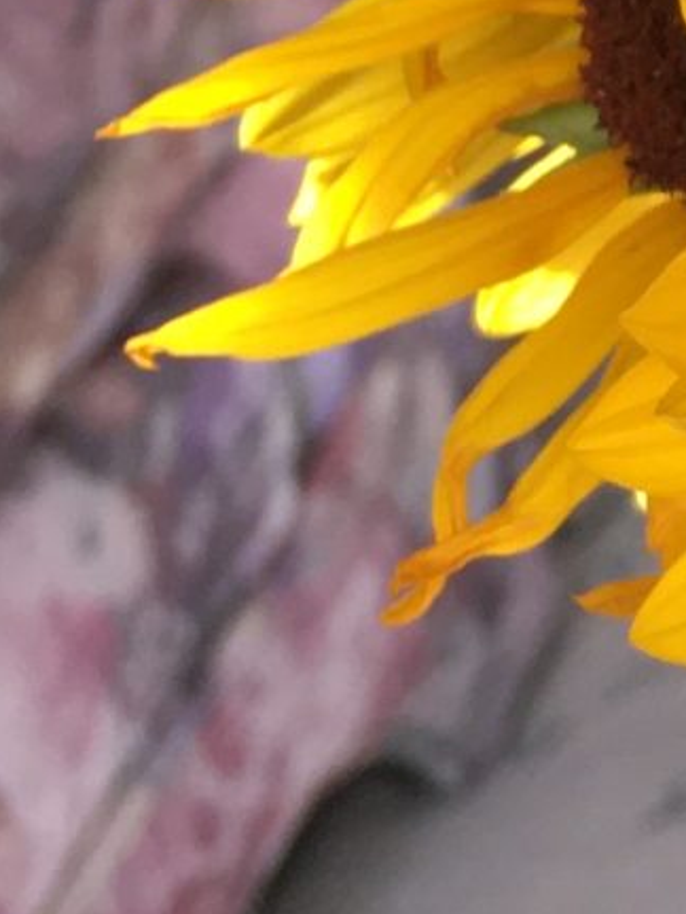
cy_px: -298
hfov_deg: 7.6
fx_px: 4545
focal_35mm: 172
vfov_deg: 11.2
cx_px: 2024
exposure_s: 1/120
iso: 40
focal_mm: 4.15
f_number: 2.2
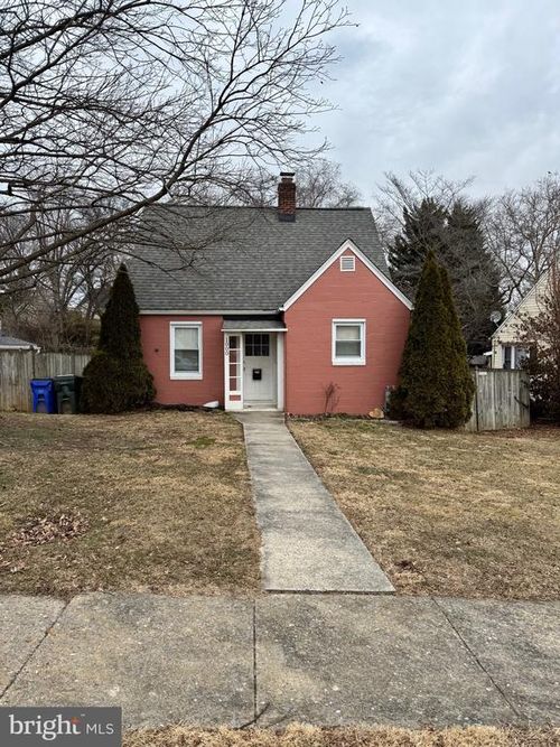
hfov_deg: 56.8
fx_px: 518
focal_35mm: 24
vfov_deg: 71.6
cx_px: 280
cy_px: 374
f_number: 1.78
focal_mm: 6.76
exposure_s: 1/2105
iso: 80
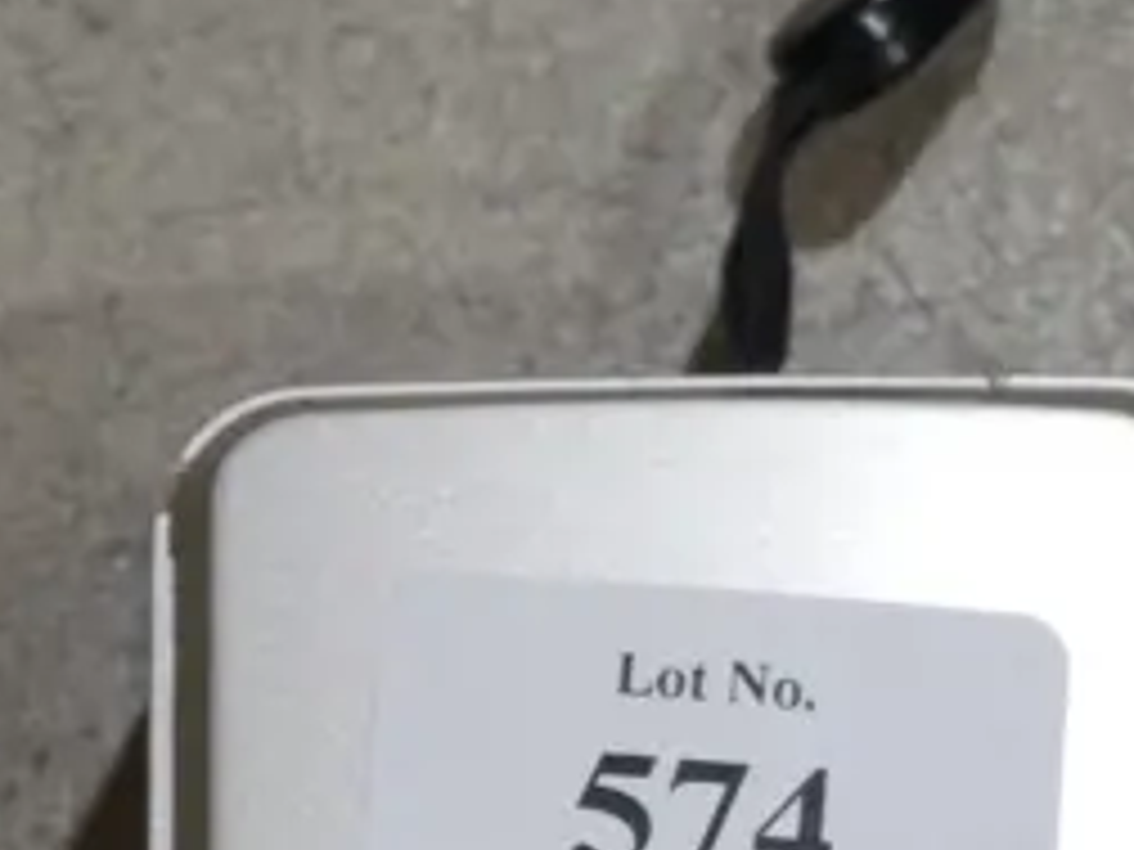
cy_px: 1194
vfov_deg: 6.2
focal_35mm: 236
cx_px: 1282
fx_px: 7731
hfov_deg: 8.3
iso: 320
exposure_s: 1/60
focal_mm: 29
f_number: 6.3
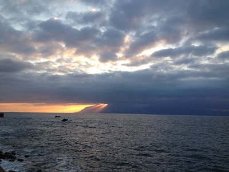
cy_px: 86
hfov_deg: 52.6
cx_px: 114
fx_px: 232
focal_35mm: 35
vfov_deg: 40.7
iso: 50
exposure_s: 1/298
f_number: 2.4
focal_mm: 4.28
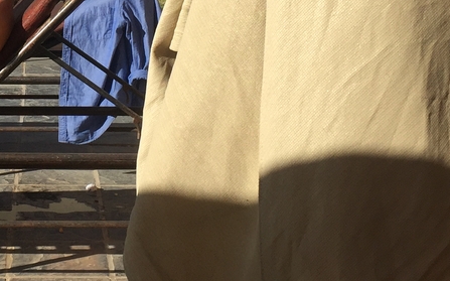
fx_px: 1079
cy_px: -29
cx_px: 26
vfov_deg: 14.5
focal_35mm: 88
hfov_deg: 22.8
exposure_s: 1/2475
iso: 32
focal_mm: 4.15
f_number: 2.2
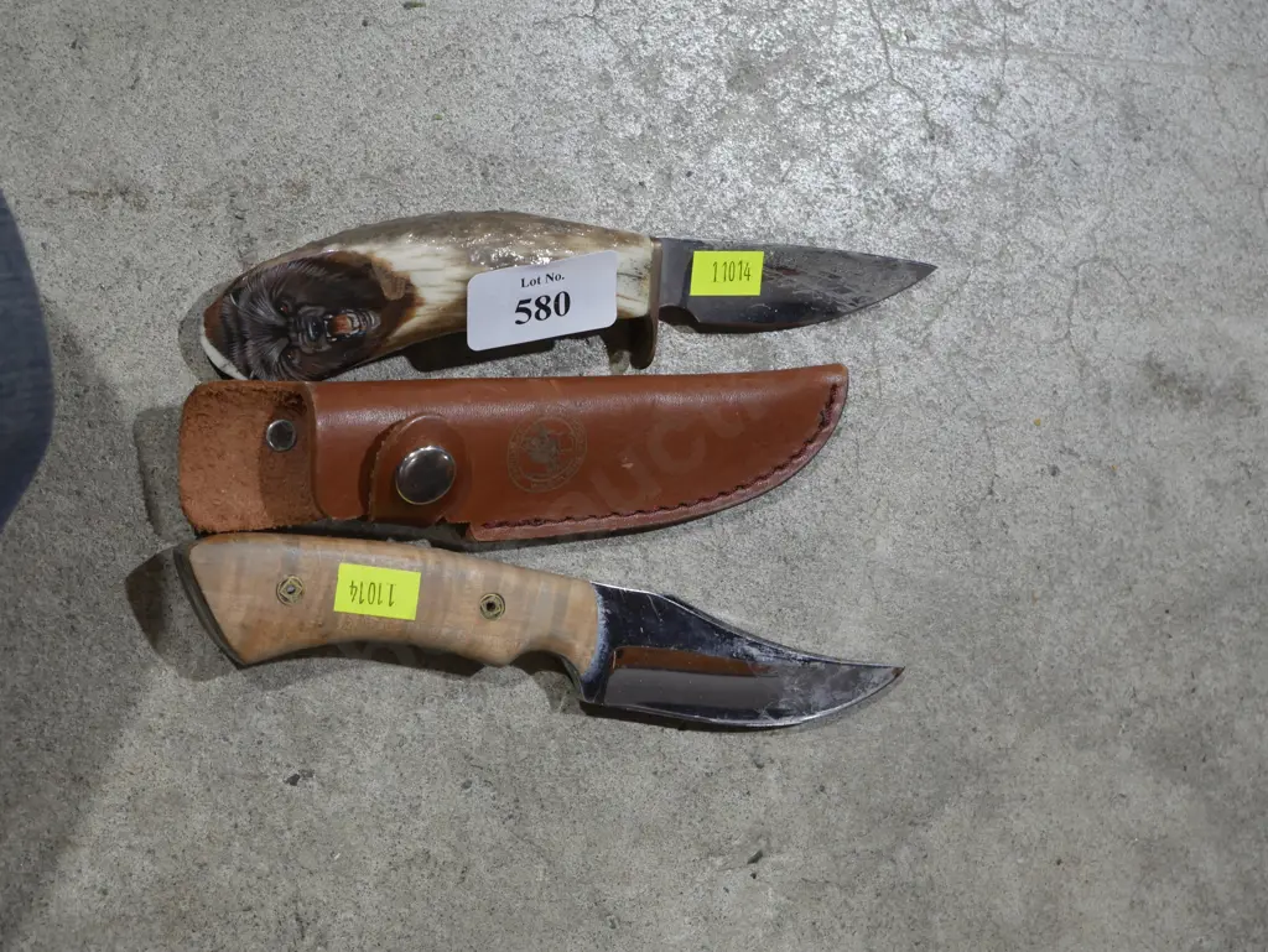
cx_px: 634
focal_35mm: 64
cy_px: 476
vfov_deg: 22.9
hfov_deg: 30.3
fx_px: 2345
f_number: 6.3
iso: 640
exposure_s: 1/80
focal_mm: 32
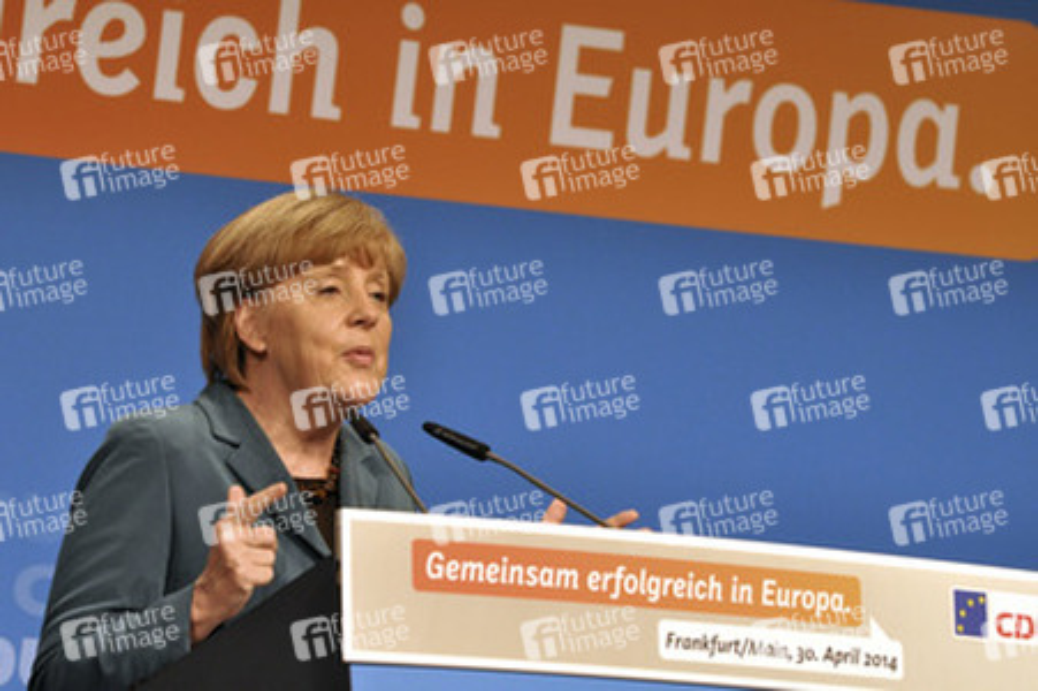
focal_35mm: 232
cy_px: 346
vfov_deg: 5.9
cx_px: 519
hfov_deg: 8.9
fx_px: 6699
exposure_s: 1/200
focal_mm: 155
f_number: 8
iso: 1250
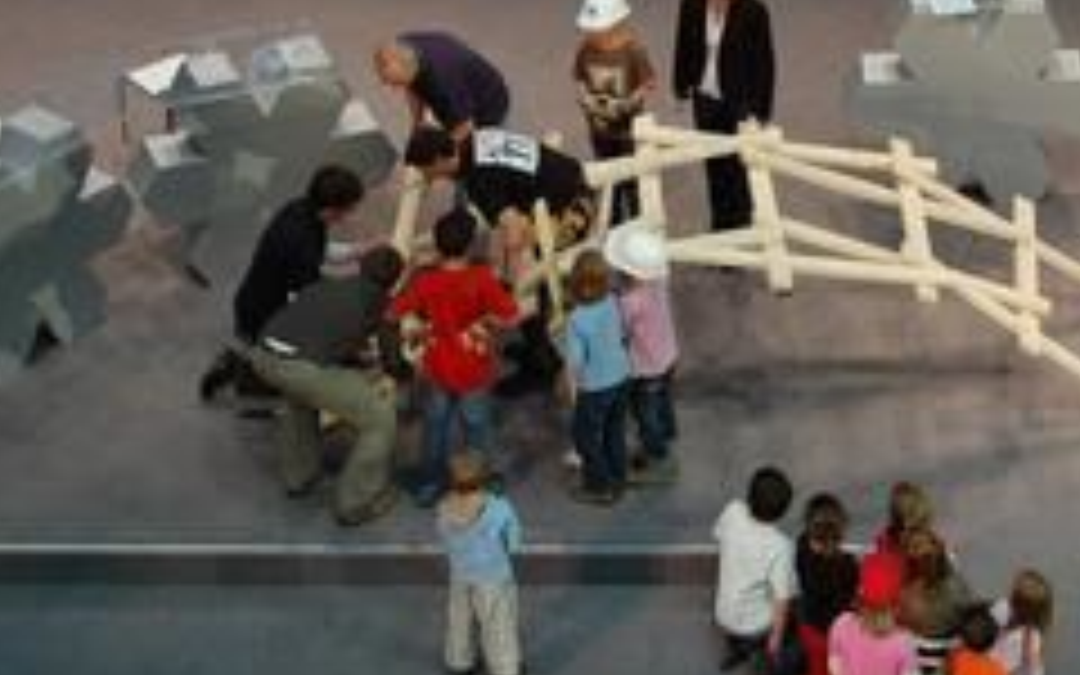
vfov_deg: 9.4
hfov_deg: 14.9
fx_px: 4116
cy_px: 214
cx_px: 648
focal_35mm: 140
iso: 400
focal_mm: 55
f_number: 5.6
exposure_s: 1/80
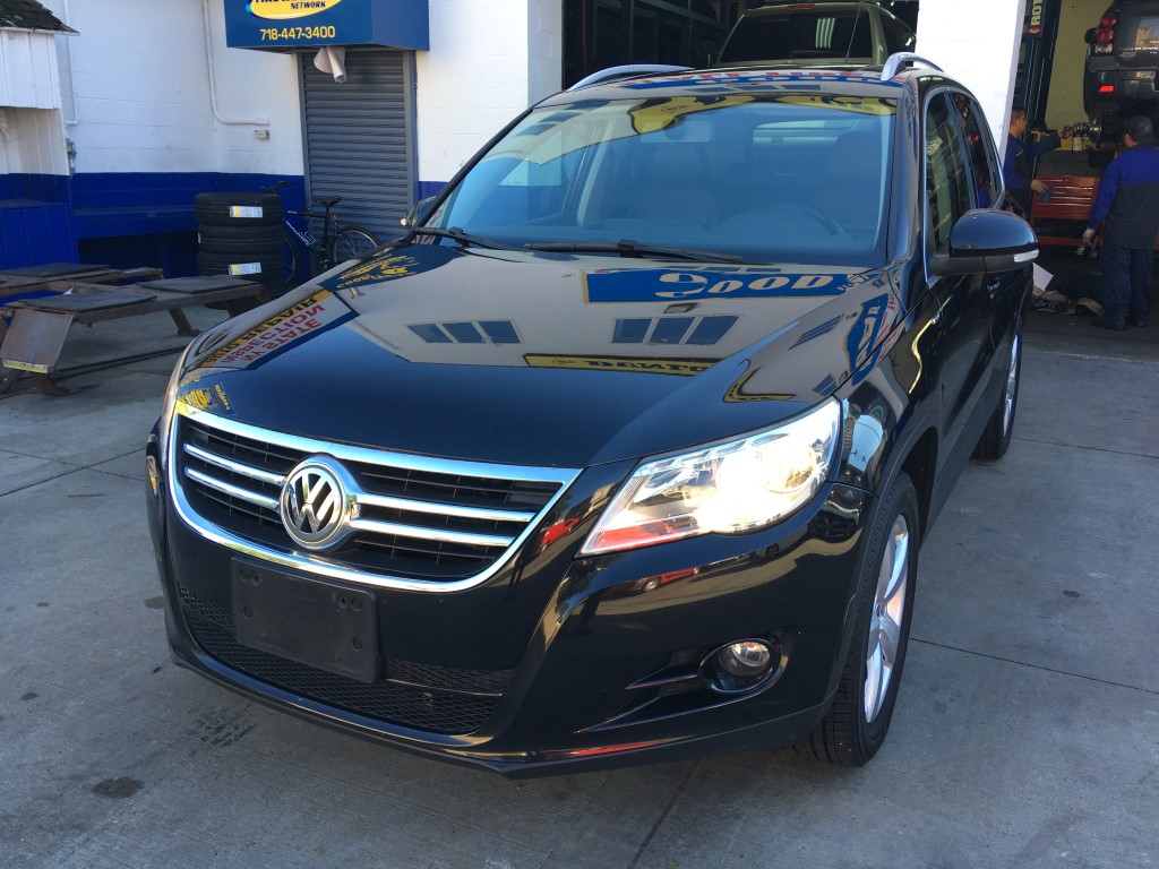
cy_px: 434
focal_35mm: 29
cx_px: 580
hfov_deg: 61.7
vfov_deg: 48.2
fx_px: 971
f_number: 2.2
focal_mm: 4.15
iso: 32
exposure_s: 1/120
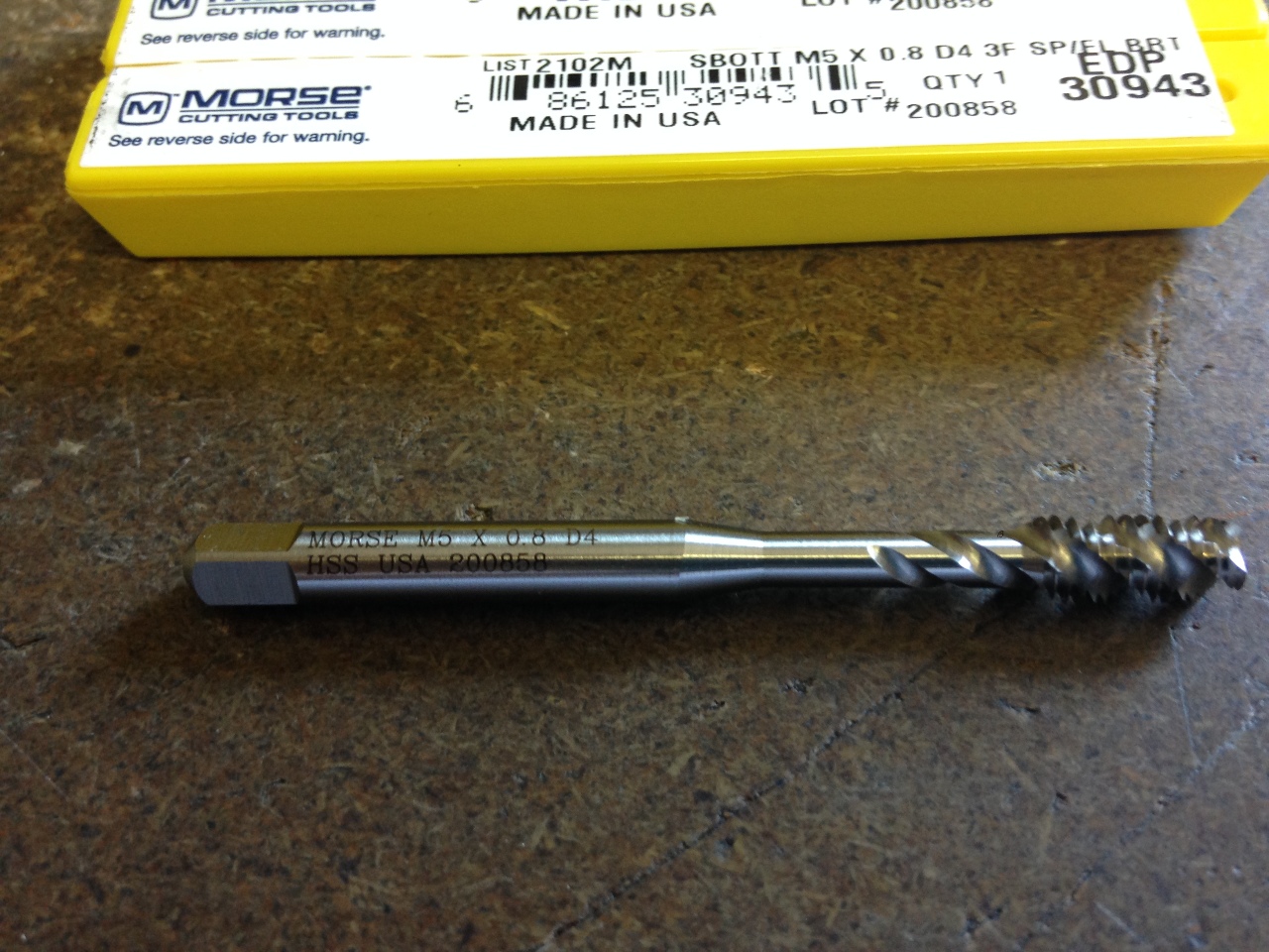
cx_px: 634
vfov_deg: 42.9
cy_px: 476
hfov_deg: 55.4
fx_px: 1210
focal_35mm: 33
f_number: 2.4
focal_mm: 4.12
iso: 100
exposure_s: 1/20
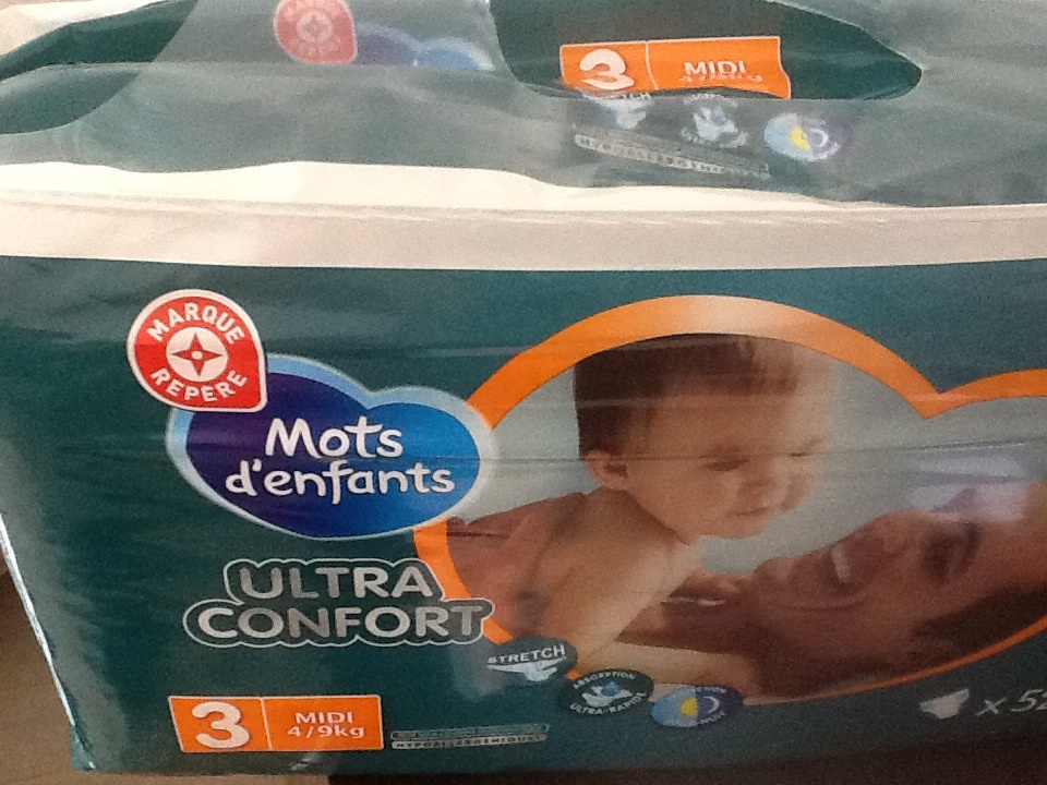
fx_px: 1331
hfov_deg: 42.9
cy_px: 392
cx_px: 524
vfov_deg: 32.9
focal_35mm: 44
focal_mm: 2.03
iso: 250
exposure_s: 1/30
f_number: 2.4
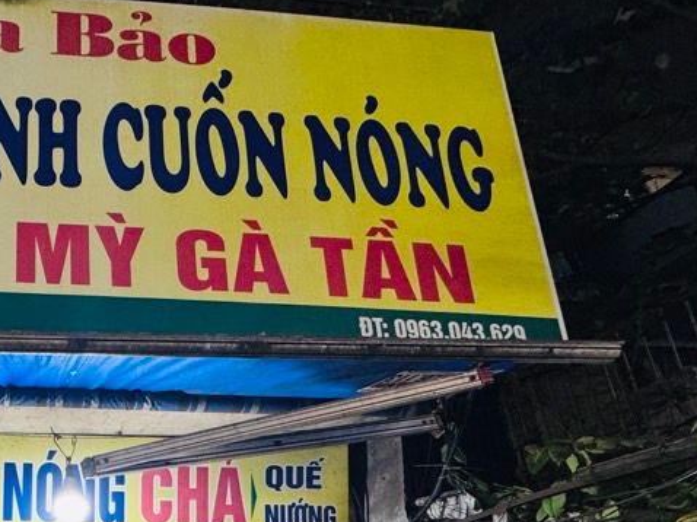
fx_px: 604
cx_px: 12
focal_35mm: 30
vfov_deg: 40.5
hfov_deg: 49.7
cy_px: 529
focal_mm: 2.22
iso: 200
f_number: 2.2
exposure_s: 1/50
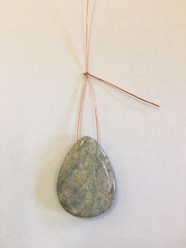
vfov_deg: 61.7
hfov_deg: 48.2
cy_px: 124
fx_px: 208
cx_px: 93
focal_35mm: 29
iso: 40
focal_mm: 4.15
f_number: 2.2
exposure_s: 1/30
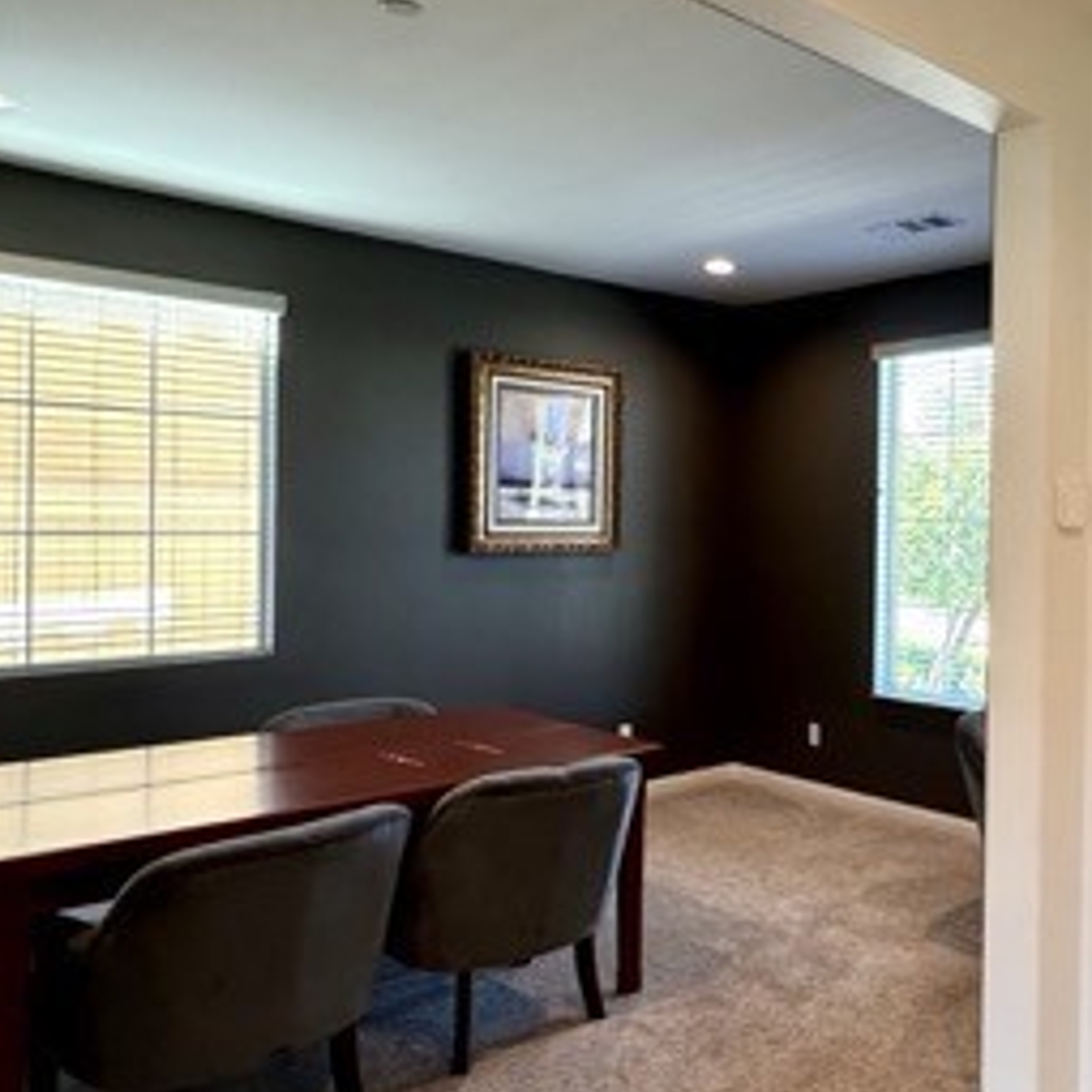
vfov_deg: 52.5
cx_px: 921
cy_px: 527
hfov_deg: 48.6
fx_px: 1106
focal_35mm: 31
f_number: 2.2
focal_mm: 2.22
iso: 320
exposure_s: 1/120
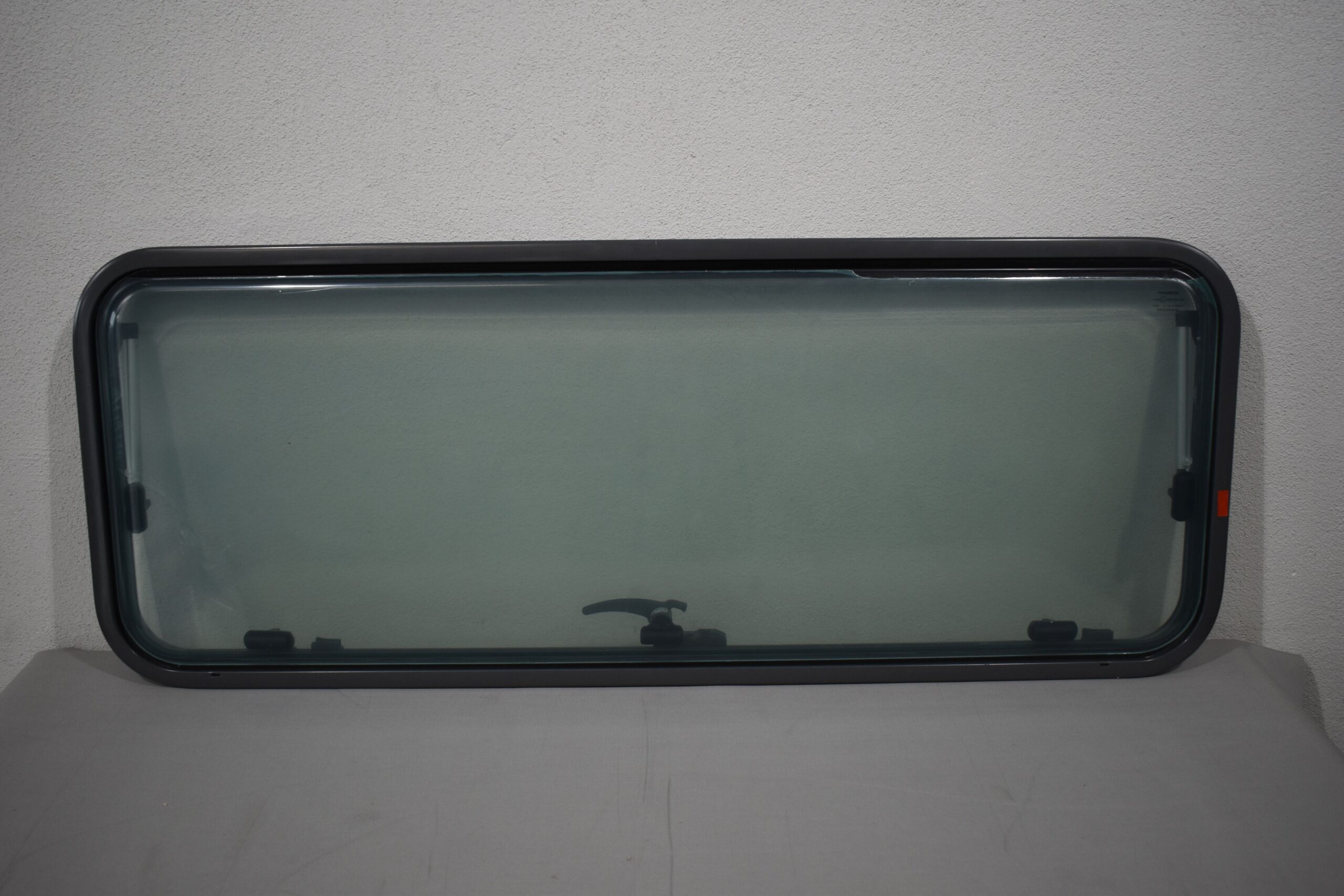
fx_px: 1232
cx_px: 672
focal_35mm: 33
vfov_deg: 40.0
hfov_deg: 57.2
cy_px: 448
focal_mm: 22
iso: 400
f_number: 3.8
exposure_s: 1/250
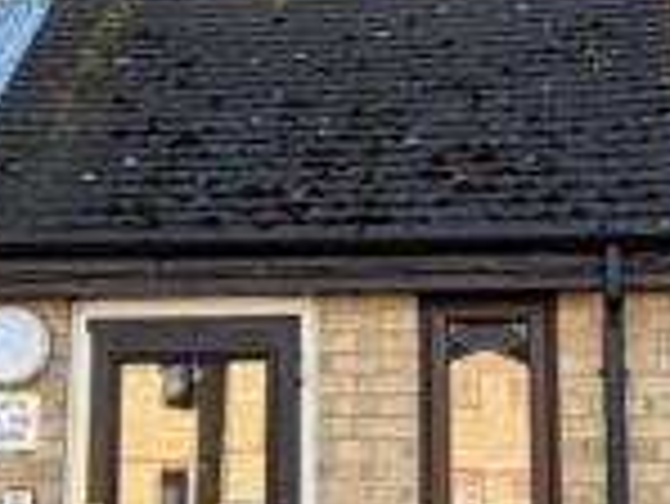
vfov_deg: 15.4
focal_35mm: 96
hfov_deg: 20.4
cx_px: 288
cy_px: 225
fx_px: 1860
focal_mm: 2.22
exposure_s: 1/308
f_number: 2.2
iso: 50
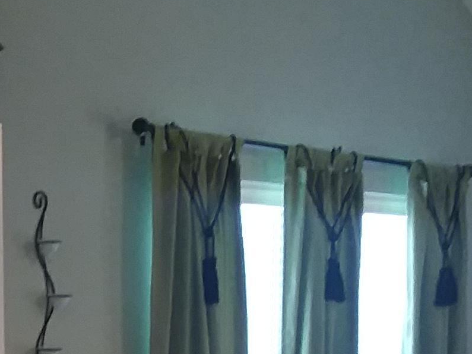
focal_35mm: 94
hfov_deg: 20.0
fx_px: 1282
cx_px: -34
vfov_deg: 14.5
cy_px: 546
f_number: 1.9
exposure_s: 1/30
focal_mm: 2.47
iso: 125
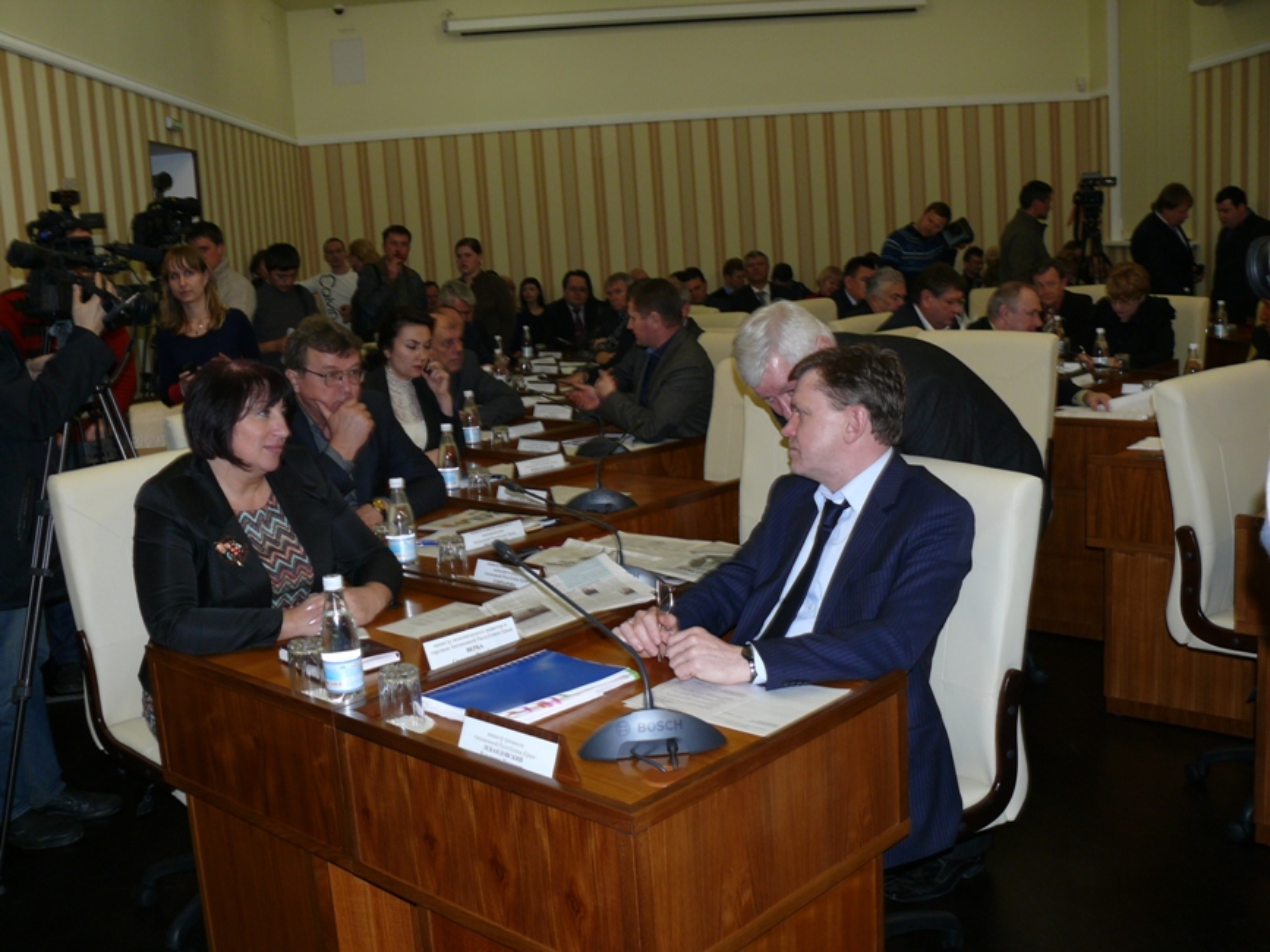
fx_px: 1284
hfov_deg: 52.6
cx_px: 635
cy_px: 476
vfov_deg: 40.7
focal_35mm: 35
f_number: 2.8
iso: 100
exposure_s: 1/30
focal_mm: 7.4
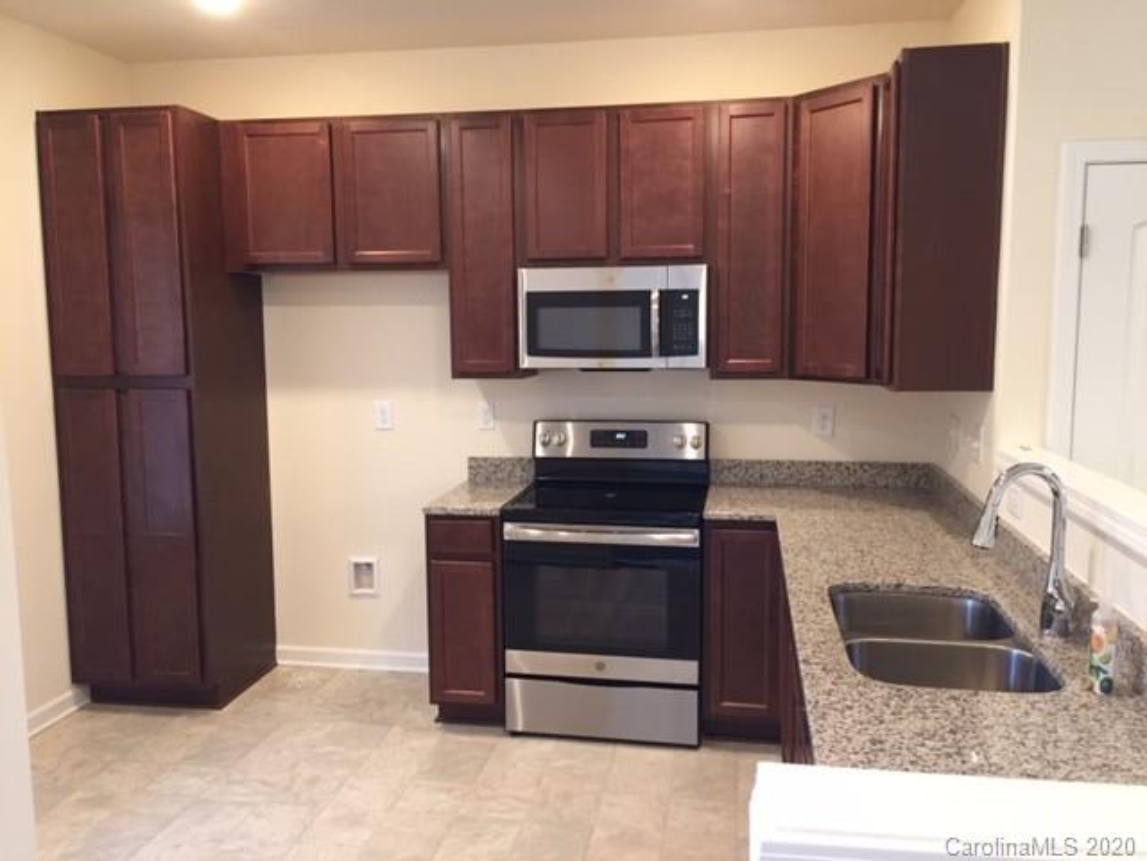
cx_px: 574
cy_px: 430
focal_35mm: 29
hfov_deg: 61.7
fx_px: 961
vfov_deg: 48.2
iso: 125
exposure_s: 1/30
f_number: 2.2
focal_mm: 4.15
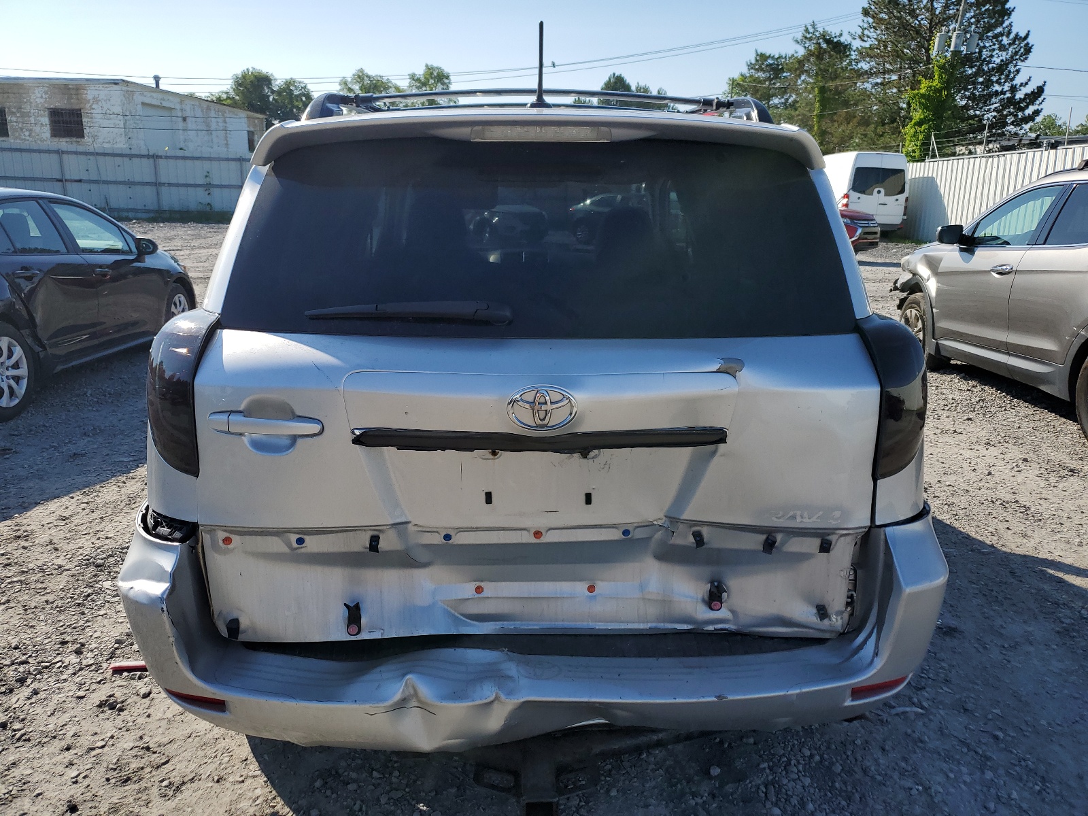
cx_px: 544
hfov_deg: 67.3
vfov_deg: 53.1
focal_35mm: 26
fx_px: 817
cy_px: 408
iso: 50
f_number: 1.5
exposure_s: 1/3333
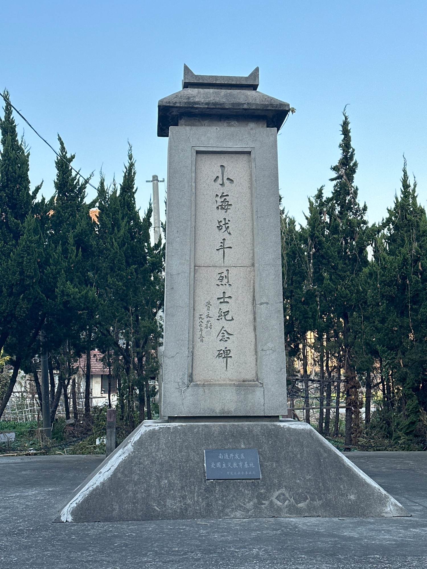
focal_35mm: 48
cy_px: 284
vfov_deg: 39.7
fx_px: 789
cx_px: 214
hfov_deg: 30.3
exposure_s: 1/935
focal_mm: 6.86
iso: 64
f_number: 1.78
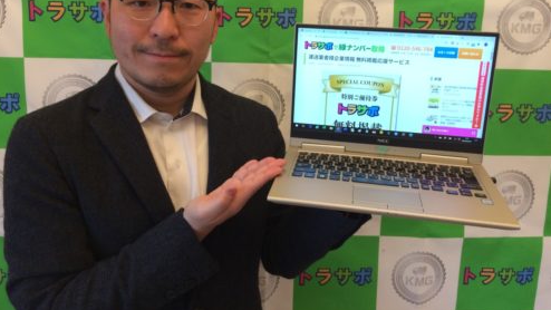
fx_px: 468
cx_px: 273
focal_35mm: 32
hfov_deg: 61.0
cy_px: 105
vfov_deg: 36.3
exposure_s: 1/30
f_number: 2.2
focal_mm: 4.15
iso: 160
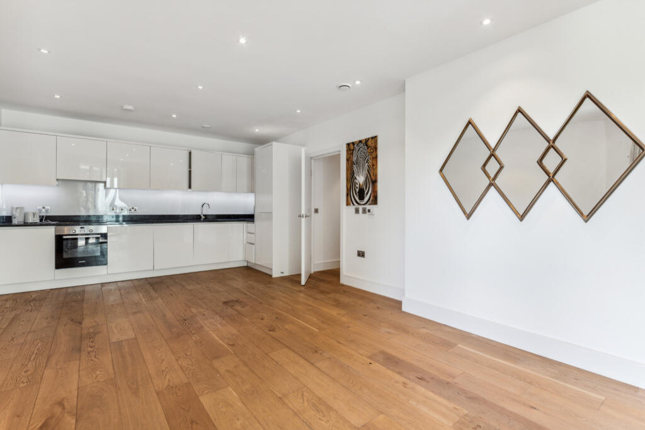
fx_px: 305
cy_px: 215
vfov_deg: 70.5
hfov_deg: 93.3
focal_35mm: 17
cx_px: 322
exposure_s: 1/10
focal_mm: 17
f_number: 11
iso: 400
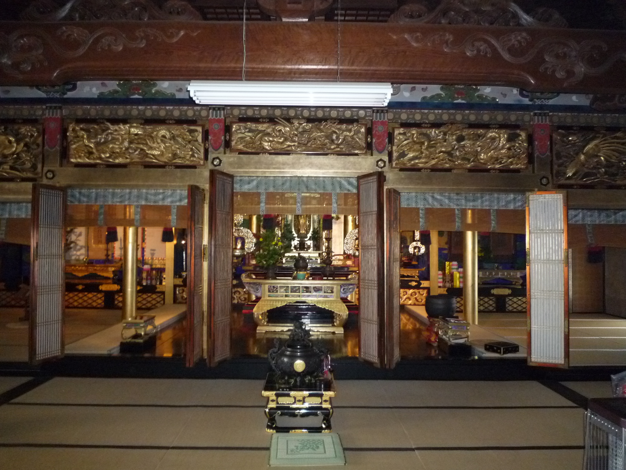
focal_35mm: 25
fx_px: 452
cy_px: 235
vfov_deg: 54.9
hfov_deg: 69.4
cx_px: 313
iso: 500
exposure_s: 1/30
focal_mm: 4.4
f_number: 2.8
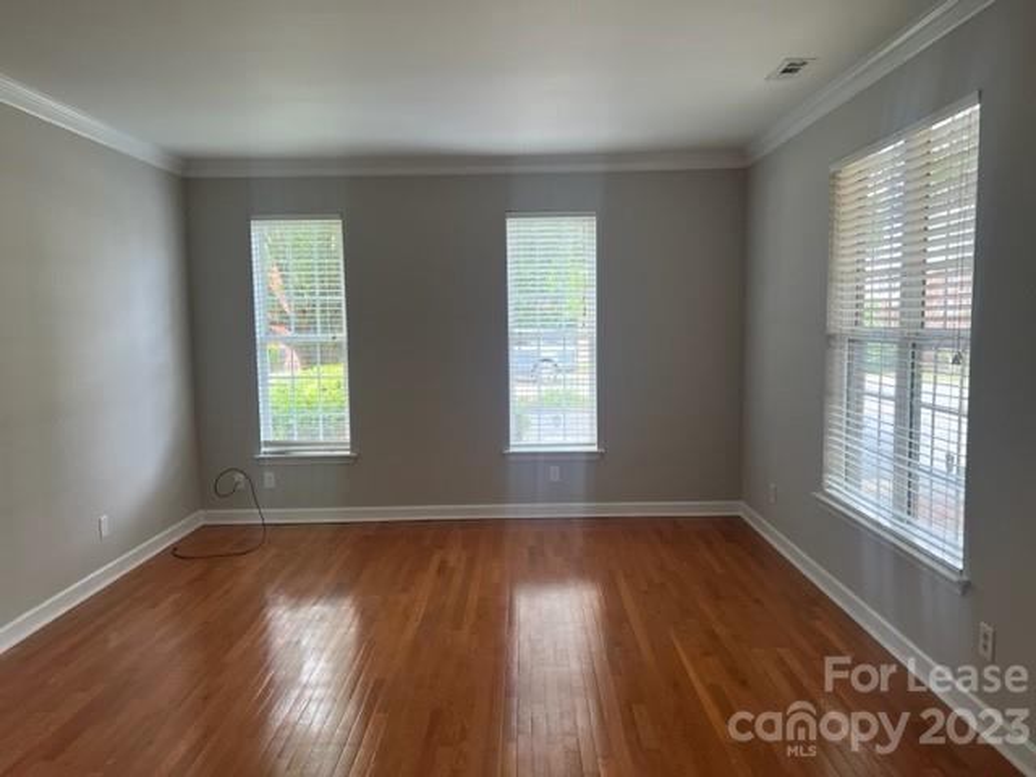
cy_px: 388
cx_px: 518
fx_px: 778
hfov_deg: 67.3
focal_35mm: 26
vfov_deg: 53.1
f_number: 1.5
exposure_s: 1/121
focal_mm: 5.7
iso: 125
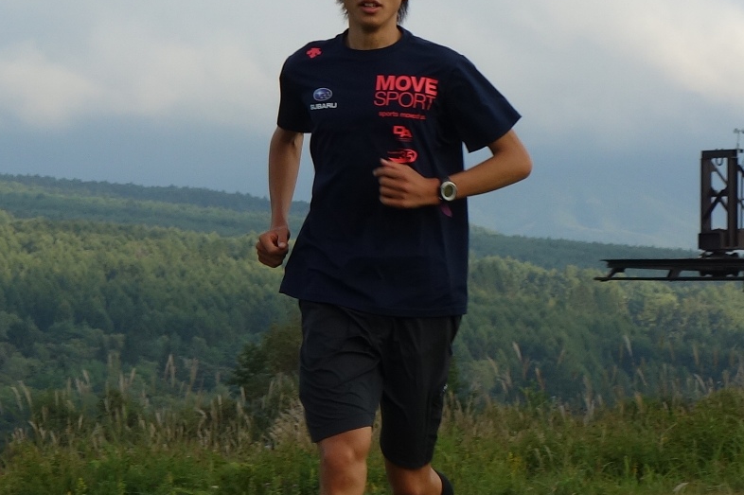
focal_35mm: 73
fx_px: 1508
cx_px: 371
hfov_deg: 27.7
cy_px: 174
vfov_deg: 18.6
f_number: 5.6
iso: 125
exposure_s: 1/200
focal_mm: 20.85
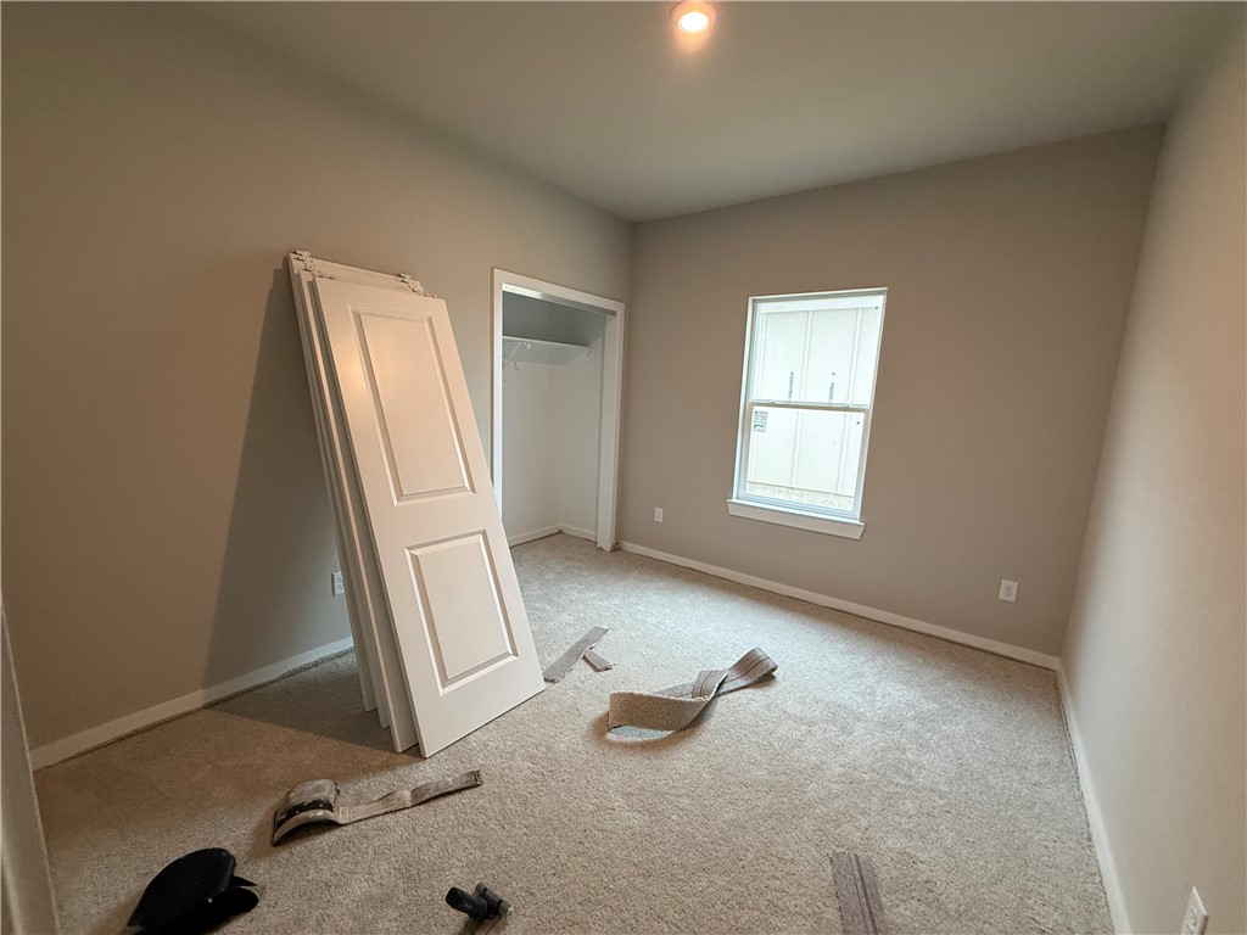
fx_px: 504
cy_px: 468
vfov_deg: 85.7
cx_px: 624
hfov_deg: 102.1
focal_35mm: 14
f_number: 2.2
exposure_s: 1/120
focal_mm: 2.22
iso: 200
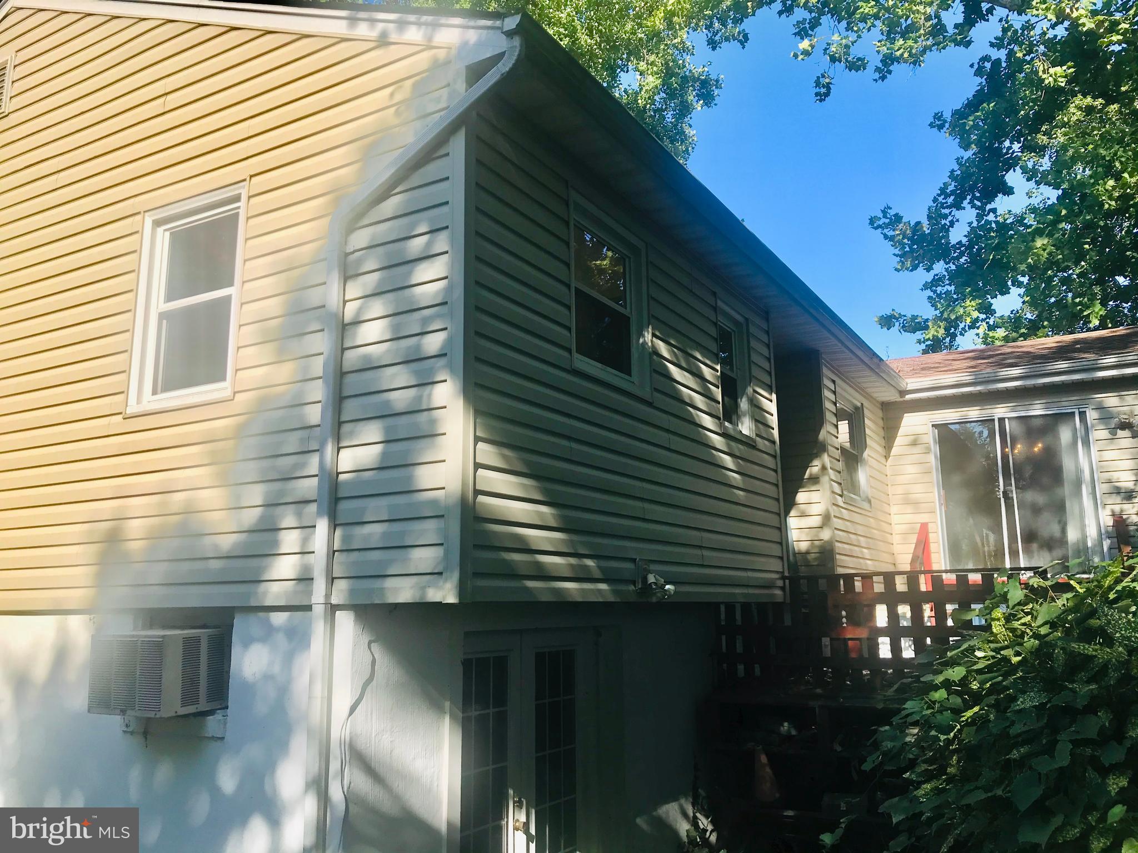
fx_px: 920
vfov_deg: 49.7
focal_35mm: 28
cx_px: 569
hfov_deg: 63.4
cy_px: 426
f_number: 1.8
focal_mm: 3.99
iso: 20
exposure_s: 1/1408
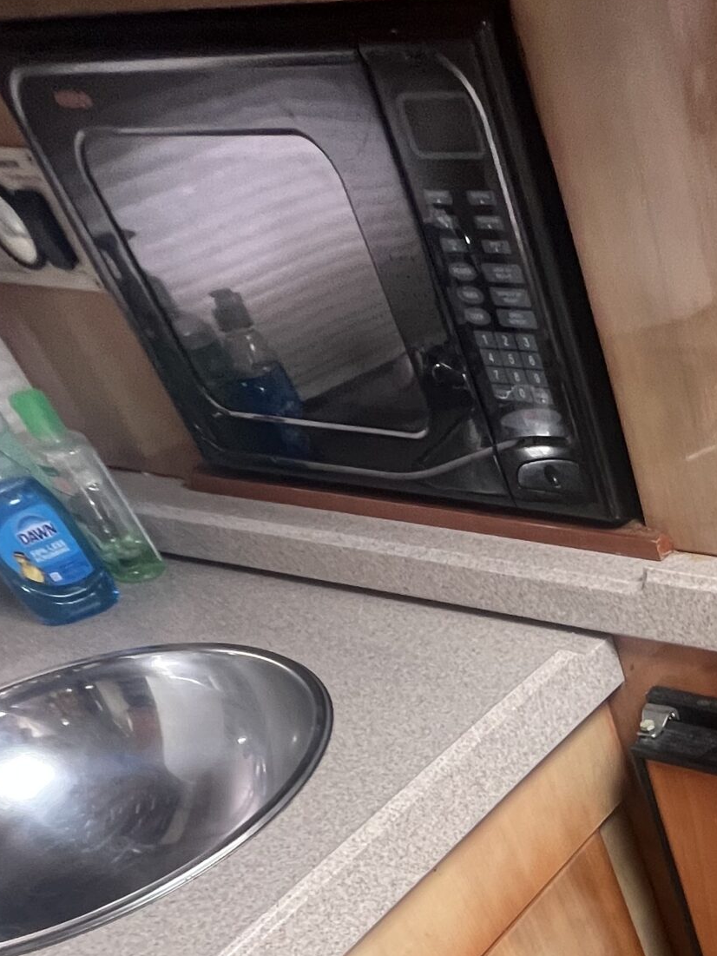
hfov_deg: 32.8
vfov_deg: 42.2
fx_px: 939
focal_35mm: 34
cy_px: 1058
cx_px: 898
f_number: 1.8
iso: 160
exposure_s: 1/99
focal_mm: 1.57
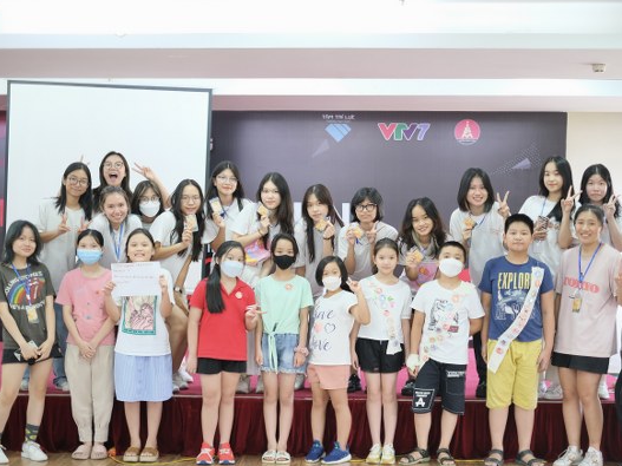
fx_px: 1042
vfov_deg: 25.2
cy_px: 234
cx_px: 338
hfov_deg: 33.2
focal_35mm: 58
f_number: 1.4
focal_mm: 35
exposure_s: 1/75
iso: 400
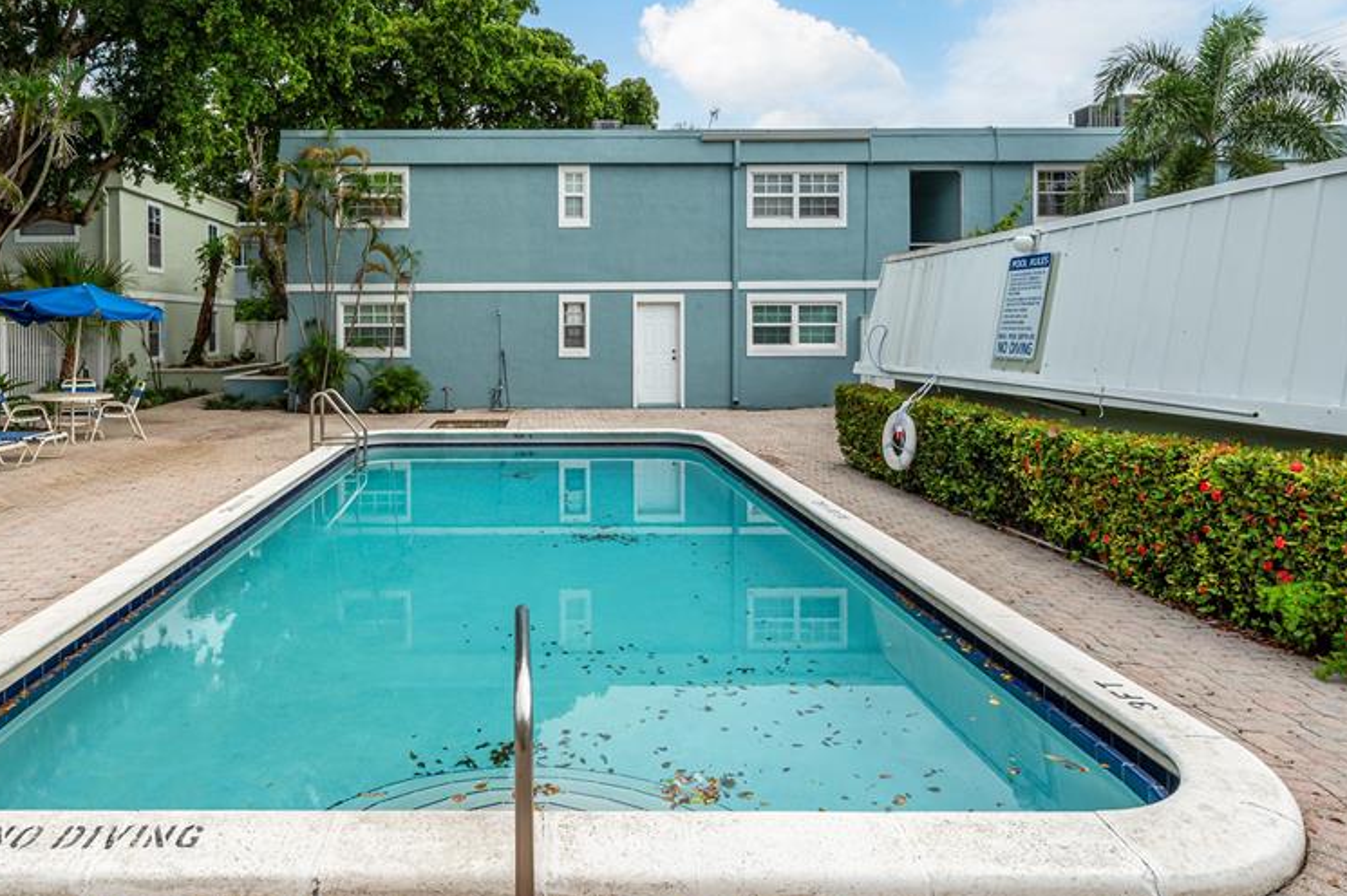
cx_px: 530
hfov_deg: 77.6
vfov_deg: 56.7
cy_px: 354
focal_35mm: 22
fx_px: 823
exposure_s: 1/640
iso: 200
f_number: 9
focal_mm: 16
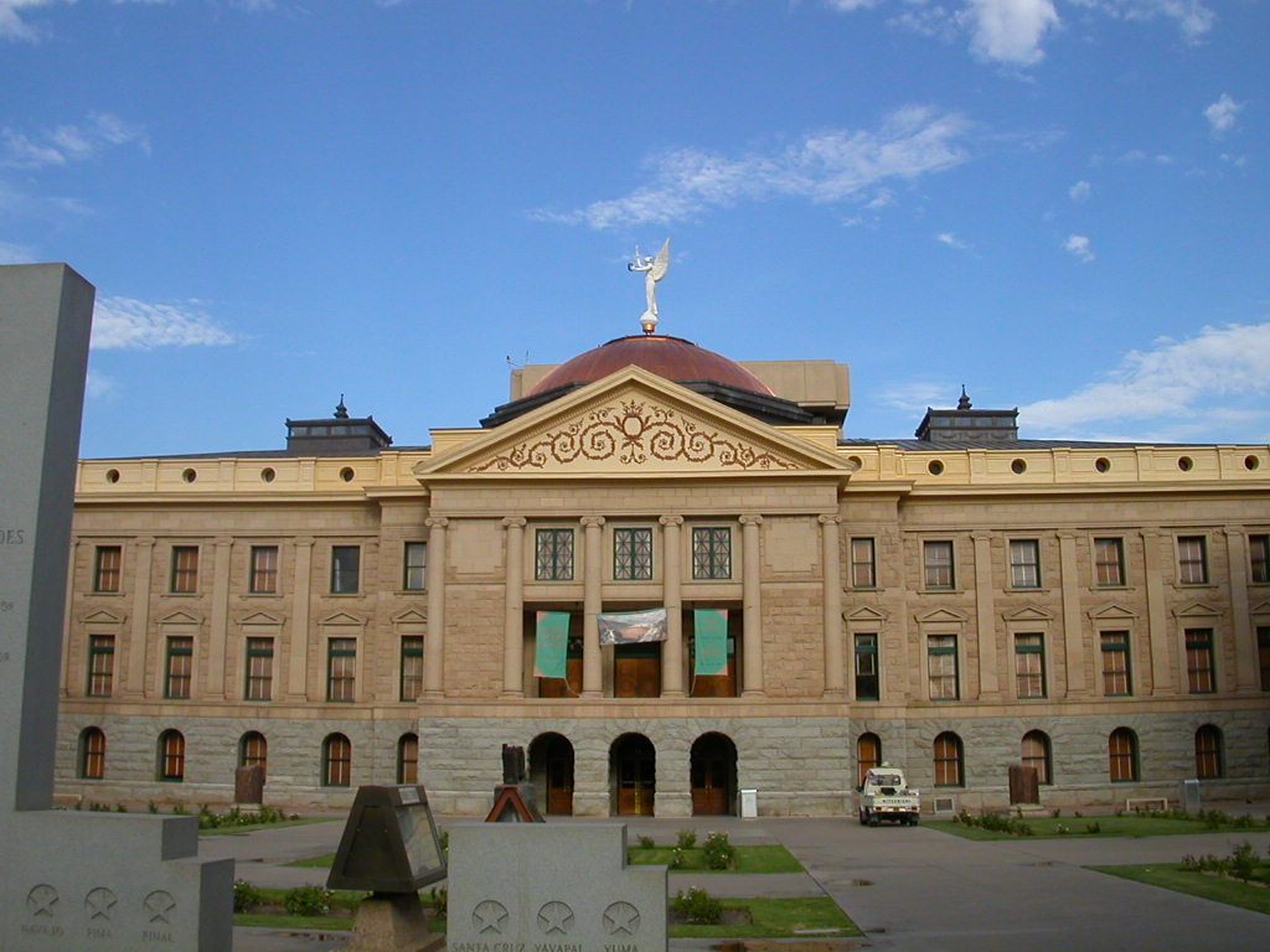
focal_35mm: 37
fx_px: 1357
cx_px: 635
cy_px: 476
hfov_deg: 50.1
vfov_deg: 38.7
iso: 100
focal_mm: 5.6
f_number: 4.5
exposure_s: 1/656
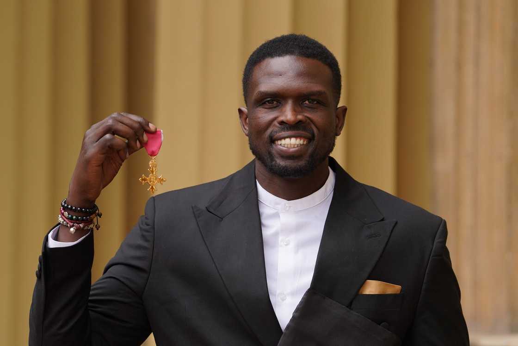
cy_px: 173
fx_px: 2417
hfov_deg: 12.2
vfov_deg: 8.2
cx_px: 259
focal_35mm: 168
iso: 500
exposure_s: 1/800
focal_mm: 168
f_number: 4.5
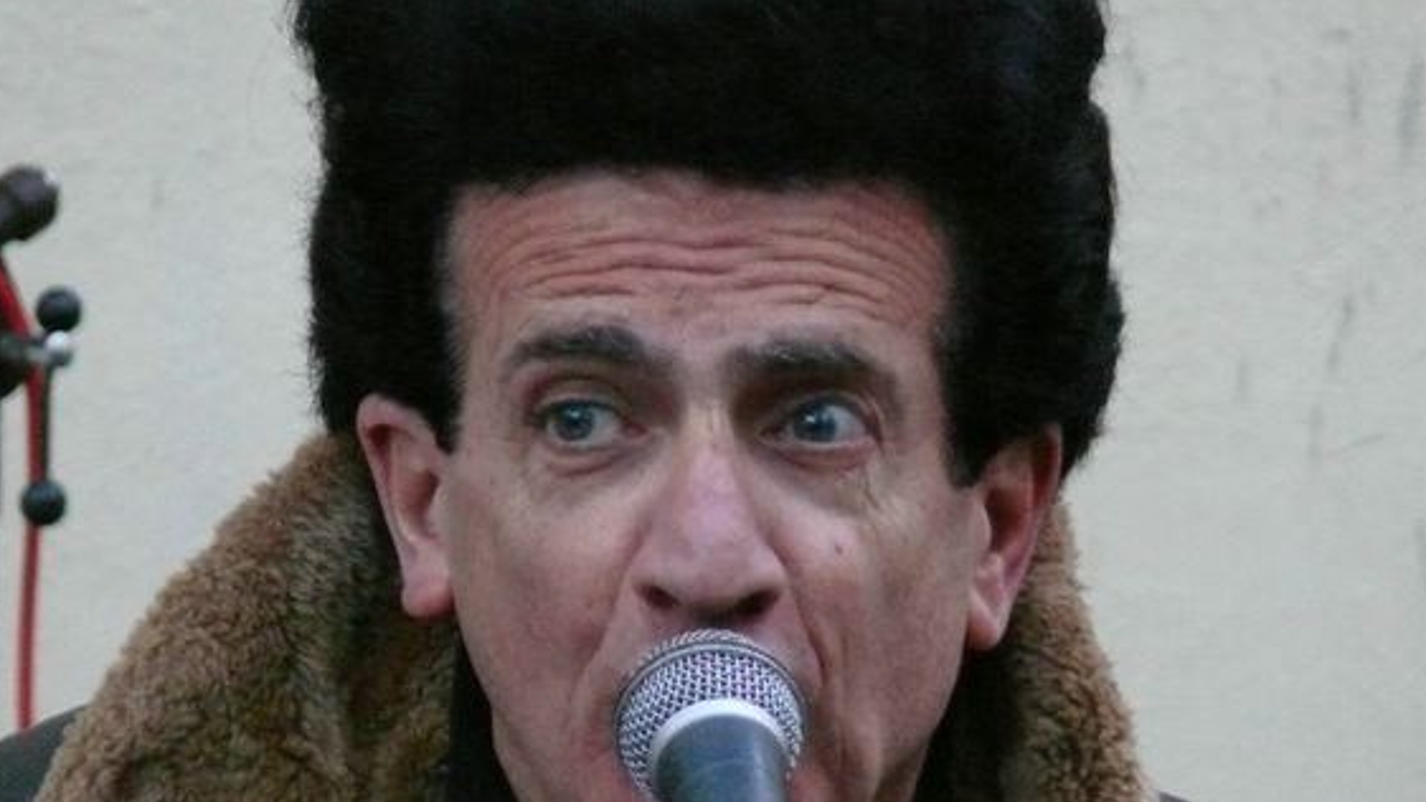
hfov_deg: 3.4
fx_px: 24348
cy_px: 536
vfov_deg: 1.9
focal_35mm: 644
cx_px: 713
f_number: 3.7
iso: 800
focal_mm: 87.7
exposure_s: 1/125
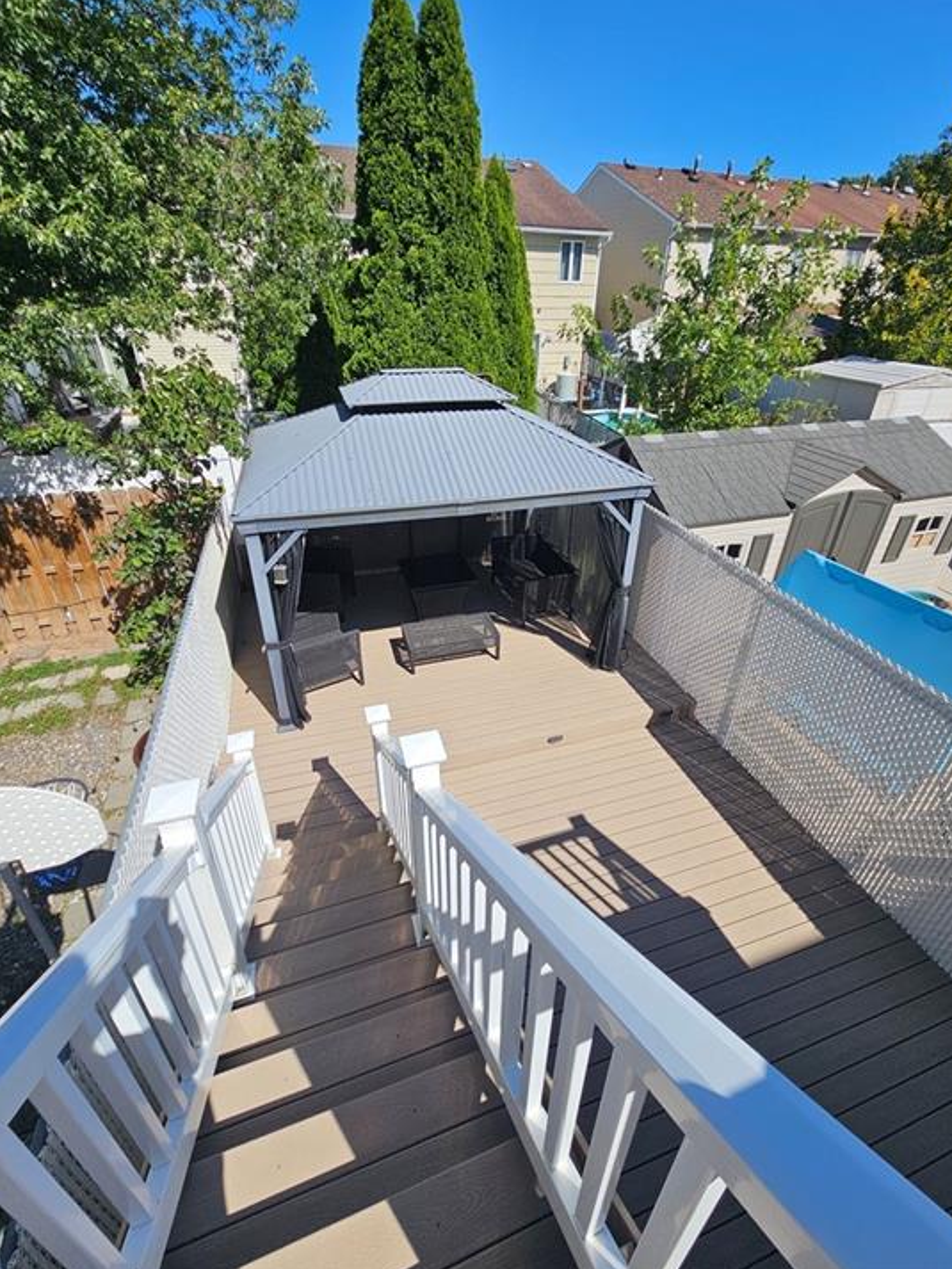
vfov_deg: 101.9
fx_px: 513
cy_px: 593
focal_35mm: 14
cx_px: 482
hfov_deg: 85.7
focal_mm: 2.2
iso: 50
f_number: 2.2
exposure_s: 1/2657
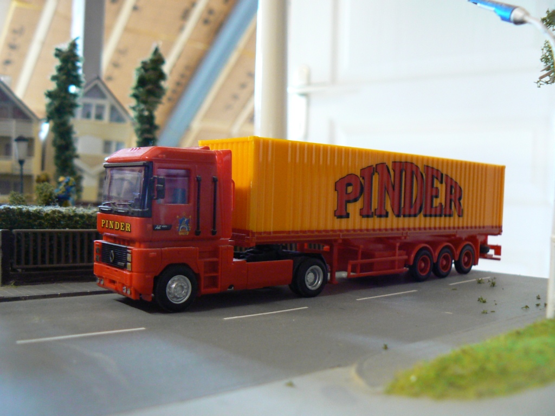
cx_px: 278
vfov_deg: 39.7
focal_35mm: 36
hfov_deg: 51.4
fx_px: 577
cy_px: 208
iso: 200
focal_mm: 6
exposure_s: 1/6
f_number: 2.8
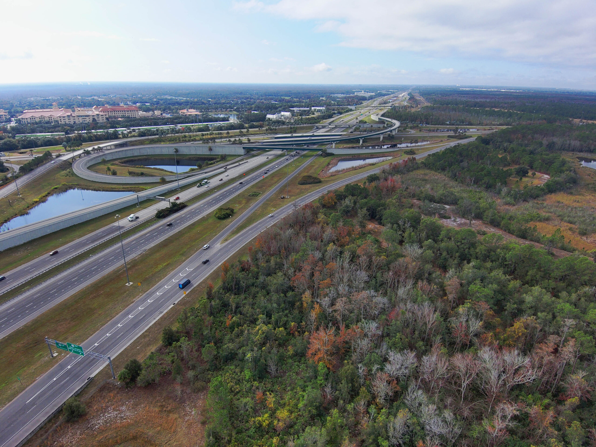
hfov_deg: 79.0
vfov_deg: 63.4
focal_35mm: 21
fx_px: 361
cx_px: 298
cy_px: 224
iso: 101
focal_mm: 3.7
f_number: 2.8
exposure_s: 1/1612
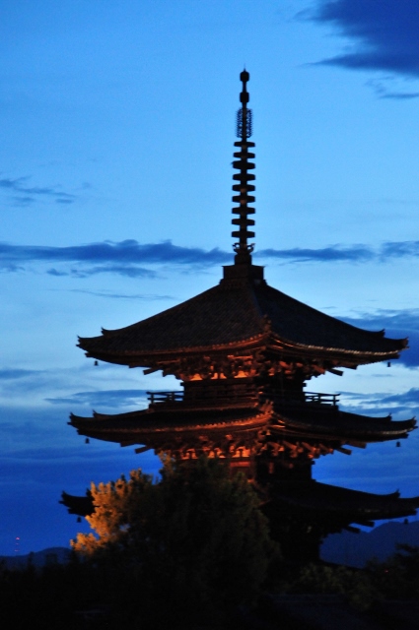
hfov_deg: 7.6
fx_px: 3151
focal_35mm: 180
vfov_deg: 11.4
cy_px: 315
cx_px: 210
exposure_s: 1/25
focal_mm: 120
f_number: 6
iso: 3200
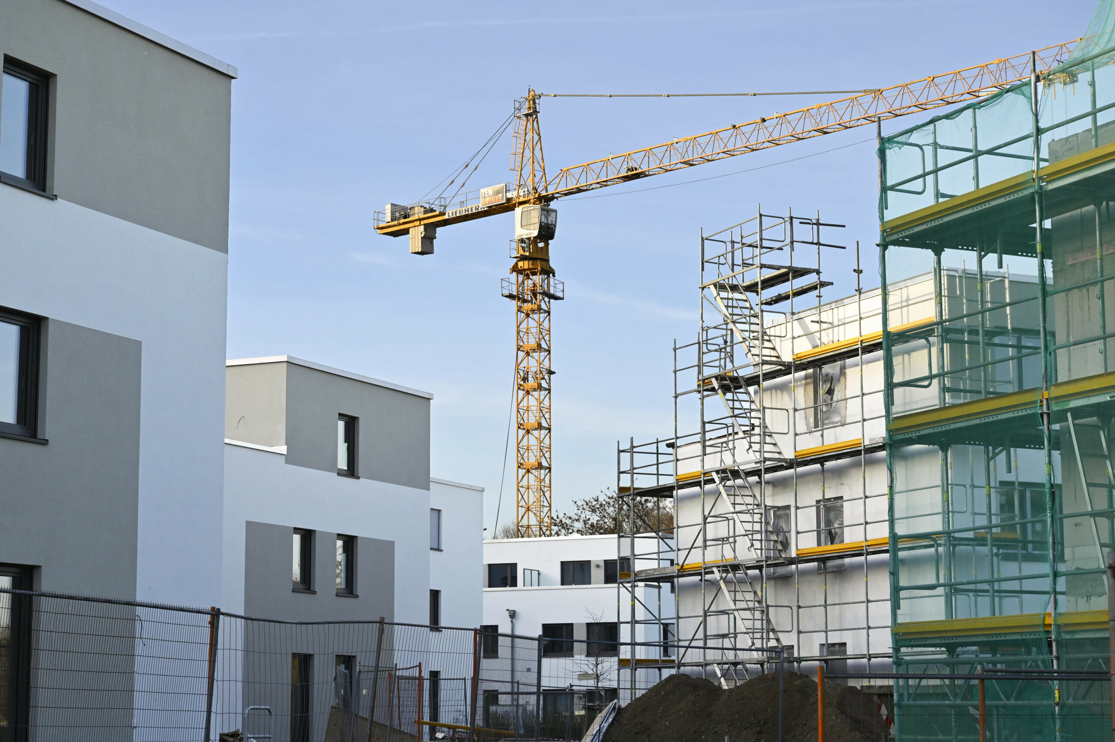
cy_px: 371
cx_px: 558
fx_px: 2166
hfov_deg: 28.9
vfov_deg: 19.4
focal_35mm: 70
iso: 400
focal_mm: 70
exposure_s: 1/640
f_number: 7.1
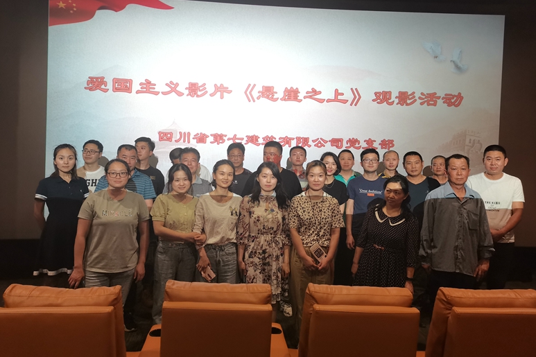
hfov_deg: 65.5
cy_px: 158
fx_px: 417
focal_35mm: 28
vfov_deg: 46.3
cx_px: 265
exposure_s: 1/50
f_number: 1.8
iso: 800
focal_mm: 5.58
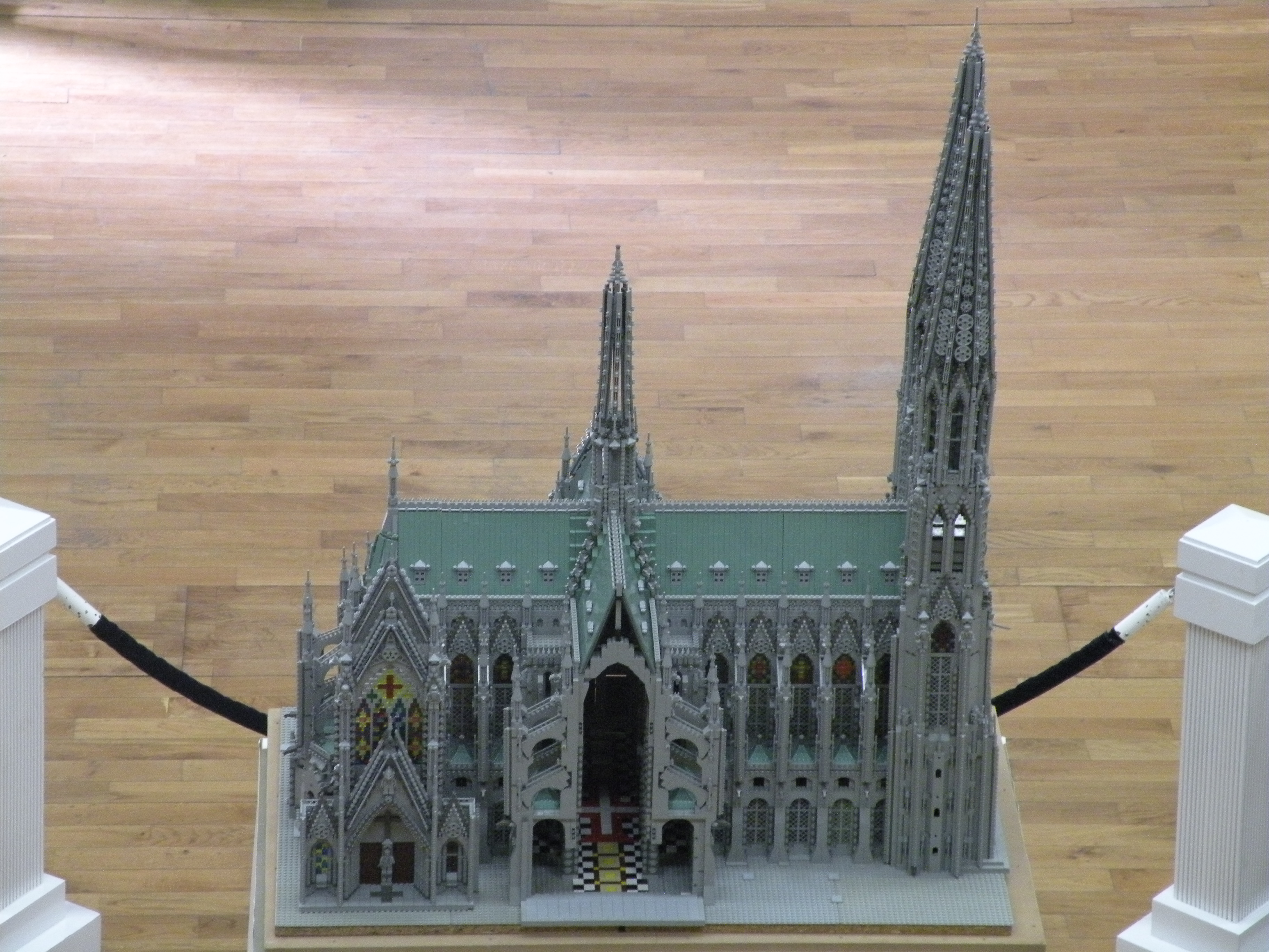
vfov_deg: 8.7
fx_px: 6232
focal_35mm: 170
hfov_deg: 11.6
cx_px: 634
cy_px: 476
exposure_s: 1/30.7
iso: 400
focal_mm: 30.1
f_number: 4.5
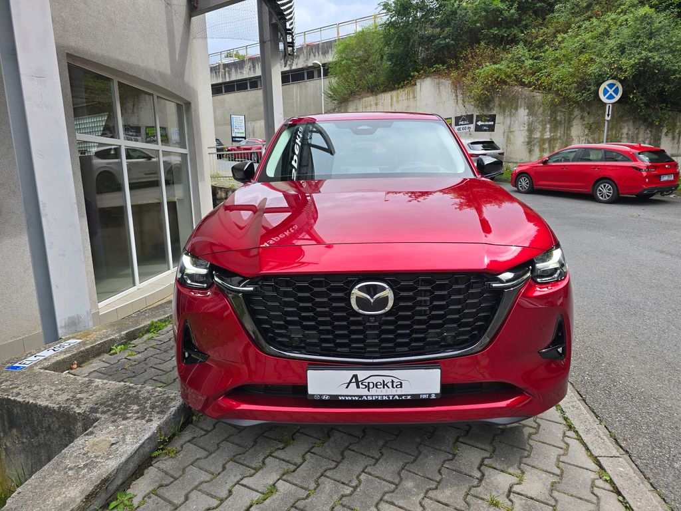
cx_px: 340
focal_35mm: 23
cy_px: 256
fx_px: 452
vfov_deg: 58.9
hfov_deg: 73.9
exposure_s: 1/249
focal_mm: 6.3
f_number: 1.7
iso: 12
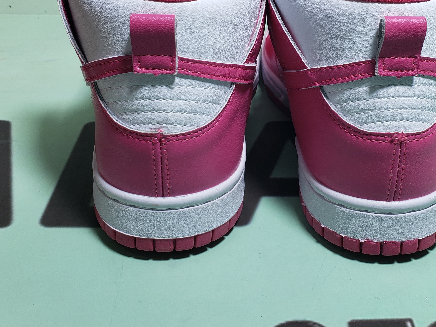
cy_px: 84
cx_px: 285
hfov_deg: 43.3
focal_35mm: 43
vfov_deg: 33.0
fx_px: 542
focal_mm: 4.3
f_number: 1.5
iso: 50
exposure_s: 1/161
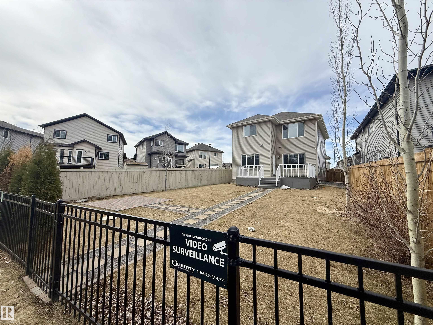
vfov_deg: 85.7
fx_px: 175
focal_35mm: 14
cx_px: 216
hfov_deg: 102.1
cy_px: 162
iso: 50
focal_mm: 2.22
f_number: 2.2
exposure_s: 1/2841
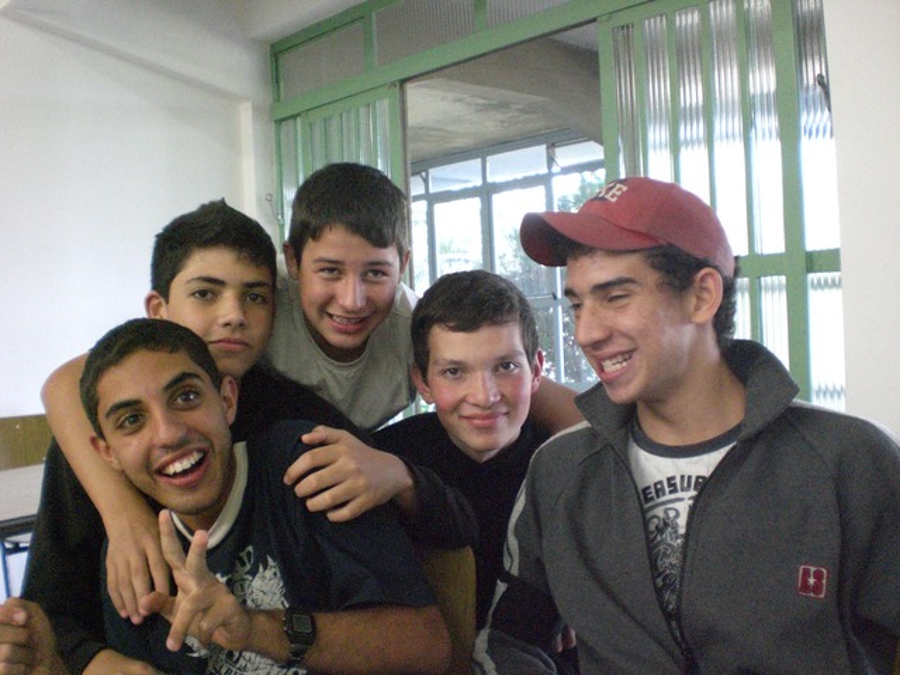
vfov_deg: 37.7
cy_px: 338
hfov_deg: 49.0
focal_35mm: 38
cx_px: 450
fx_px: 988
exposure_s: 1/100
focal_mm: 6.3
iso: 800
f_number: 3.1
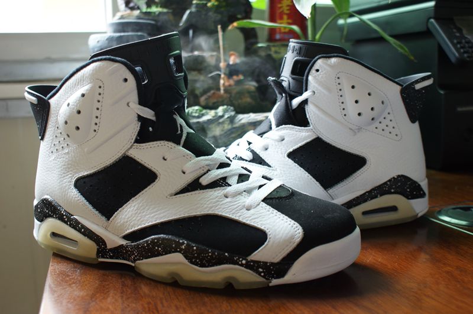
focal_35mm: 39
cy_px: 157
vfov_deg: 34.1
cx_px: 236
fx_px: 512
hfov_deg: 49.6
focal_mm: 26
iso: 160
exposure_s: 1/40
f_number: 4.5
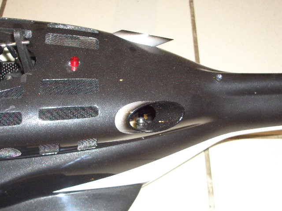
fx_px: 855
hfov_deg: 18.7
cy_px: 106
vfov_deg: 14.1
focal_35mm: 105
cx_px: 141
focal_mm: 17.4
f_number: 4.8
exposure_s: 1/60
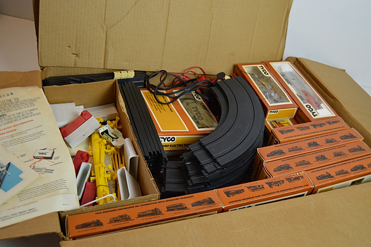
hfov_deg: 53.2
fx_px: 371
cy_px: 124
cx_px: 186
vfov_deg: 36.8
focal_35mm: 36
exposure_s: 1/50
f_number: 3.8
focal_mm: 24
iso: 800
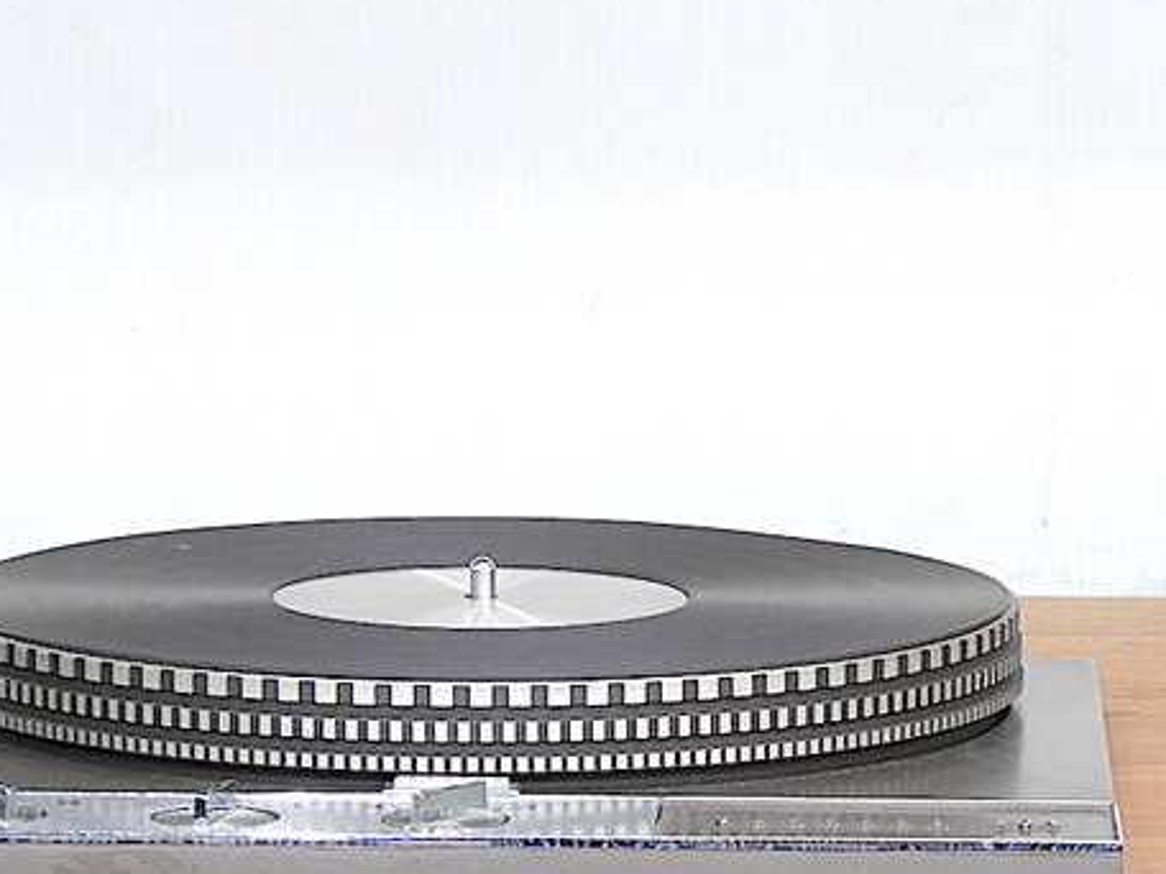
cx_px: 683
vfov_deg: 6.1
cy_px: 823
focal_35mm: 242
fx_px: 8151
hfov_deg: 8.2
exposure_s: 1/6
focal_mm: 20.6
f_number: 5.1
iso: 200
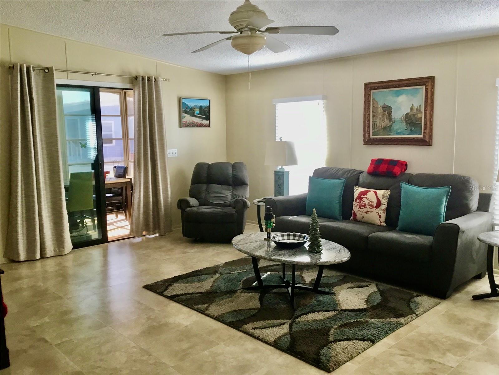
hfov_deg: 58.4
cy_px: 188
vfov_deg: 45.4
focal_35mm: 31
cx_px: 250
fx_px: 447
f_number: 2.4
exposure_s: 1/30
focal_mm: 3.3
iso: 32
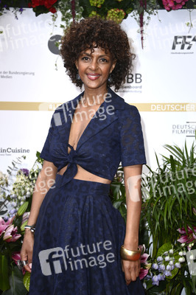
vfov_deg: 19.5
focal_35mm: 105
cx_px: 98
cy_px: 148
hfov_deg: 13.0
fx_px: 859
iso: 500
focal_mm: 105
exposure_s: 1/250
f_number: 5.6
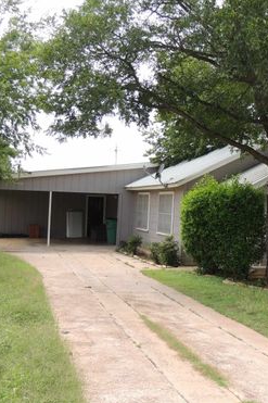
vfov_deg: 40.4
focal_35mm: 49
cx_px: 179
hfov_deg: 27.3
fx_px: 548
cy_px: 202
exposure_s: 1/320
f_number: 3.3
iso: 100
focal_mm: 6.2
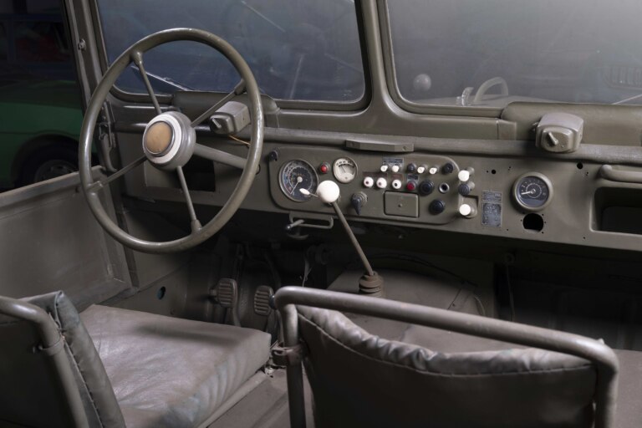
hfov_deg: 43.6
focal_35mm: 45
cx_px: 321
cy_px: 214
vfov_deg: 29.9
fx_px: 802
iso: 100
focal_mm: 45
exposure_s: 2
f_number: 8
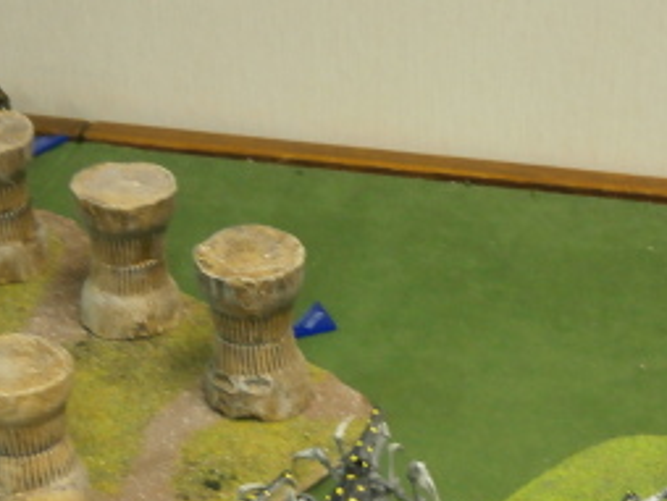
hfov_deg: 19.7
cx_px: 499
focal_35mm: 99
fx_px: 1909
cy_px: 517
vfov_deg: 14.7
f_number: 3.4
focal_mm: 8.3
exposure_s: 1/20
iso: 200
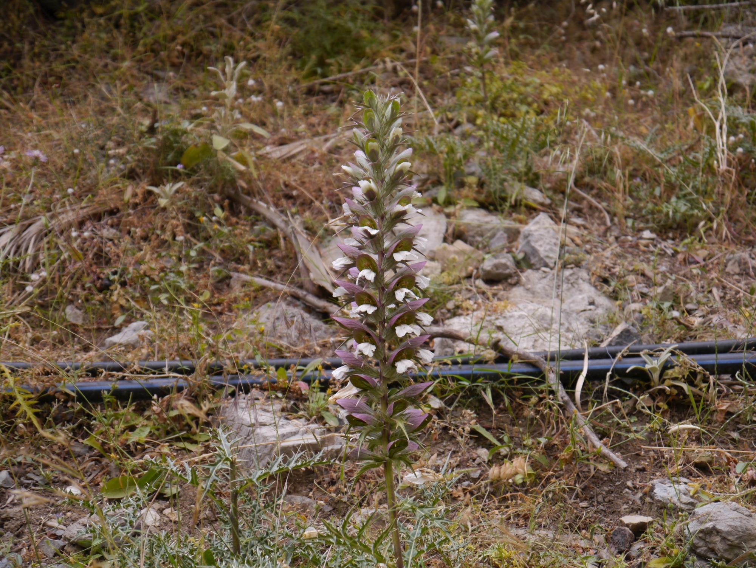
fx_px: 1442
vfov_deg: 22.3
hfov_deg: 29.4
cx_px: 378
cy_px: 284
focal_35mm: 66
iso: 320
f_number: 5.2
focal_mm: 33
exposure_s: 1/100
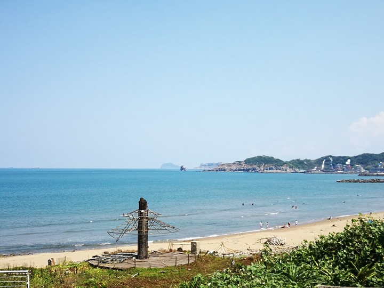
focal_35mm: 48
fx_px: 532
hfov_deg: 39.7
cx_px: 192
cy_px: 144
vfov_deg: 30.3
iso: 50
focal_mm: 4.5
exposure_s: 1/957
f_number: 2.2
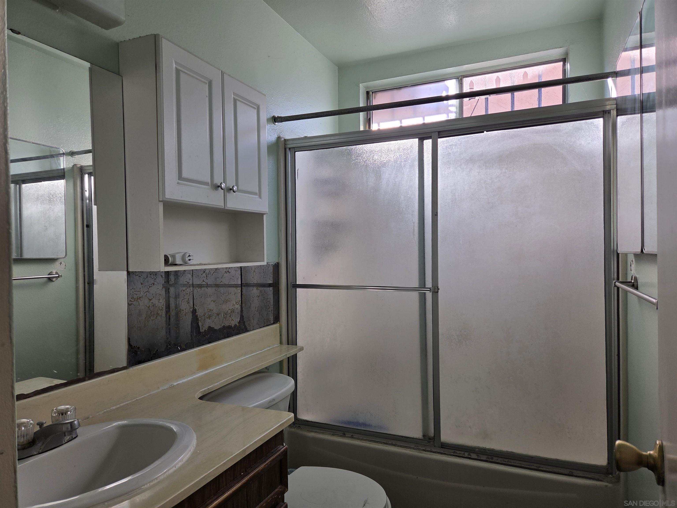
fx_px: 450
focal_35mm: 23
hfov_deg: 73.9
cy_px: 254
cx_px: 338
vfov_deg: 58.9
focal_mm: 5.4
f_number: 1.8
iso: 80
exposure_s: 1/180
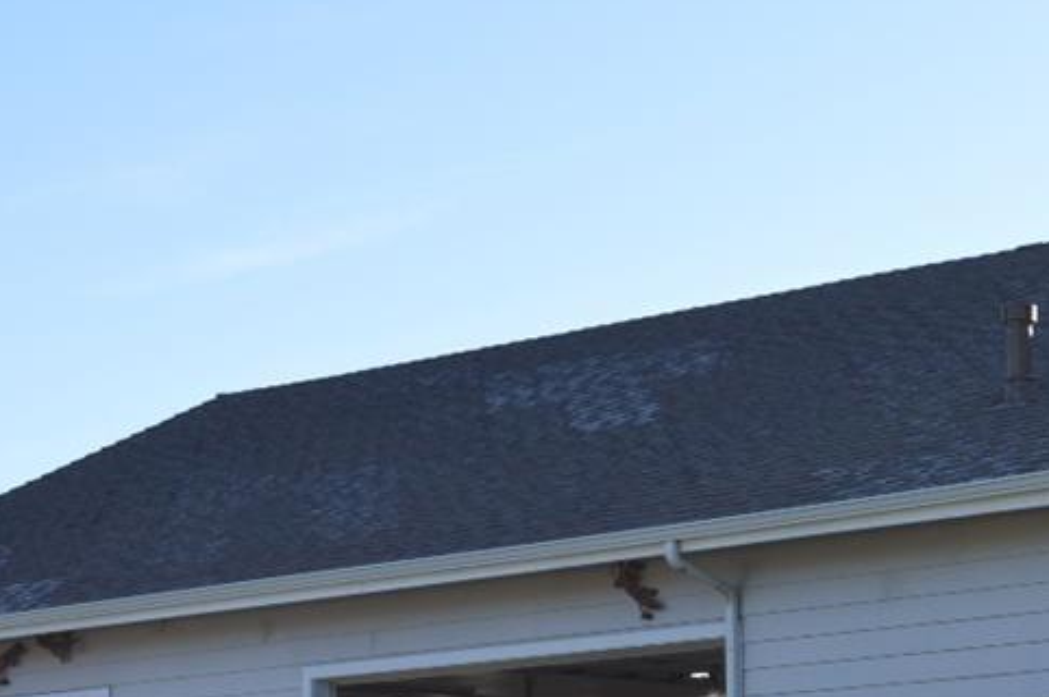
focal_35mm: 112
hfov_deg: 17.8
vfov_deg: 12.0
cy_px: 759
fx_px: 3259
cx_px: 1090
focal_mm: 24
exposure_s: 1/200
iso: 100
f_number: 7.1
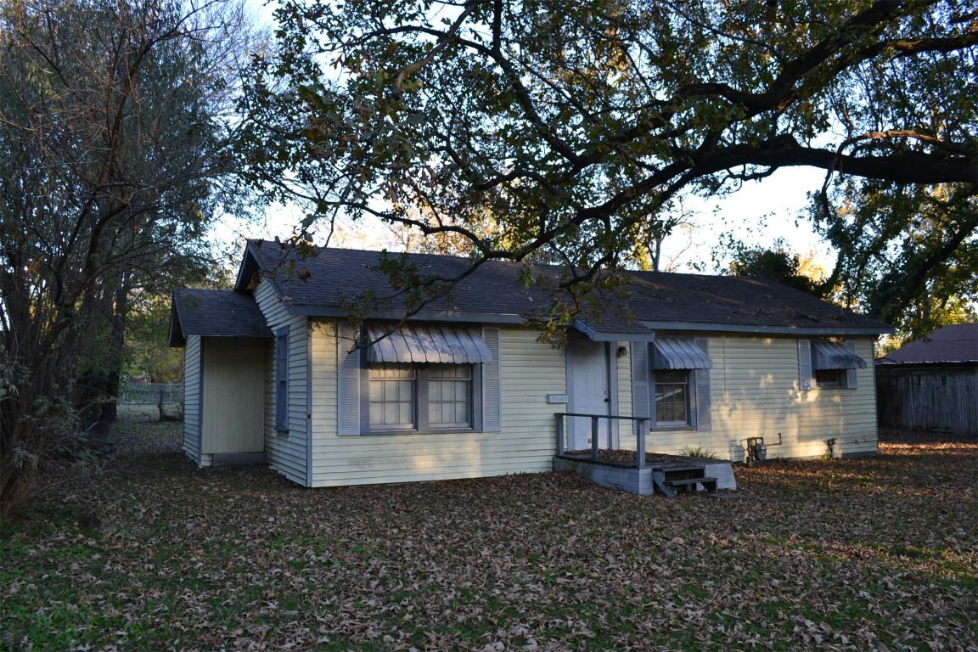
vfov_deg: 47.9
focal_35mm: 27
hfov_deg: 67.4
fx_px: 733
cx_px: 489
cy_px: 326
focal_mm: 18
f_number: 5.6
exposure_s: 1/125
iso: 320
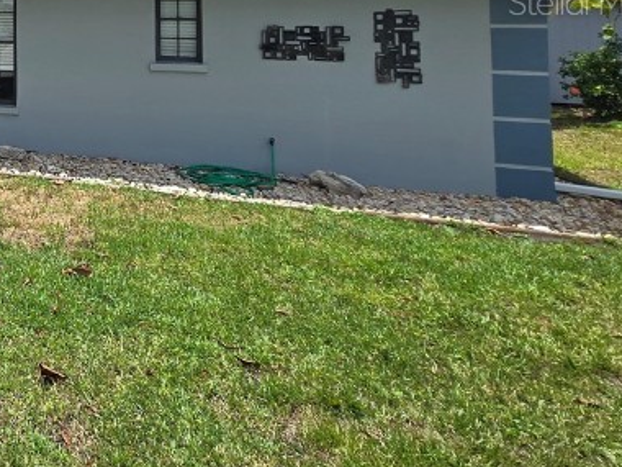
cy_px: 2
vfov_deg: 36.6
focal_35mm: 35
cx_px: -175
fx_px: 629
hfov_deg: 36.2
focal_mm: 2.2
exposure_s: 1/1983
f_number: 2.2
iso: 50
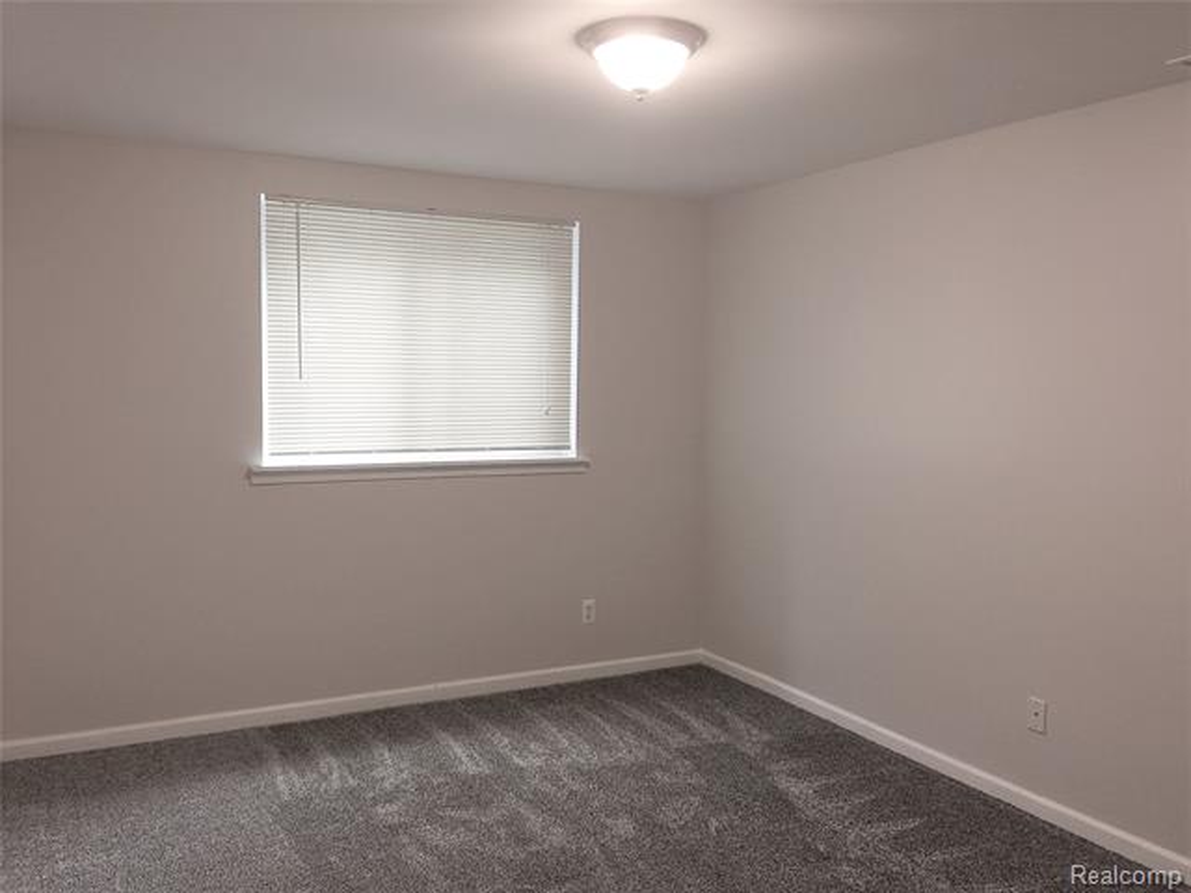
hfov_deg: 61.7
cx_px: 596
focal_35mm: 29
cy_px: 446
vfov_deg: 48.2
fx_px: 998
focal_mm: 4.15
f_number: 2.2
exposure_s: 1/15
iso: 32
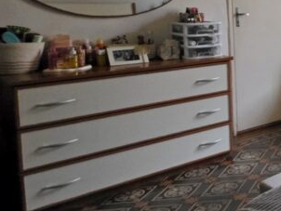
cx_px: 448
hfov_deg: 26.5
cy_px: 33
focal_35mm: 43
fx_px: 349
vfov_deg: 32.4
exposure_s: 1/50
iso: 800
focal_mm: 2.2
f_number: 1.9
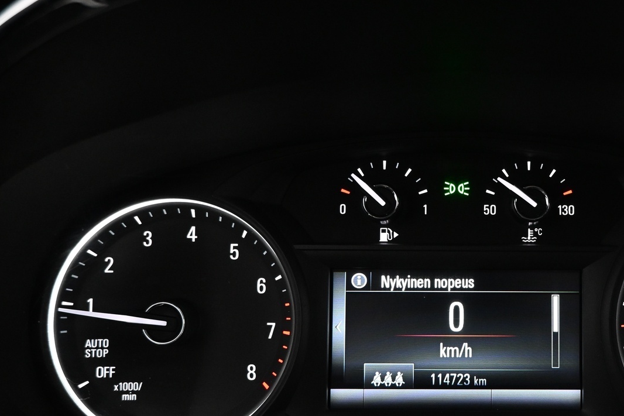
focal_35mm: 39
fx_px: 672
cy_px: 257
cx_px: 470
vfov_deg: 34.3
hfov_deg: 47.9
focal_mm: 17
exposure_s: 1/30
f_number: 4
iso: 2000
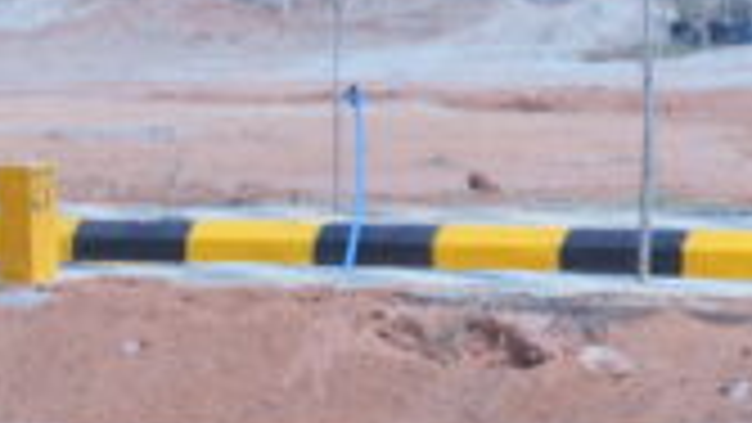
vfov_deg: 2.0
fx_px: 12145
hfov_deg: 3.5
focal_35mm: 609
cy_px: 214
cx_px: 2013
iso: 160
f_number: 9
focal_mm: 95
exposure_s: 1/250
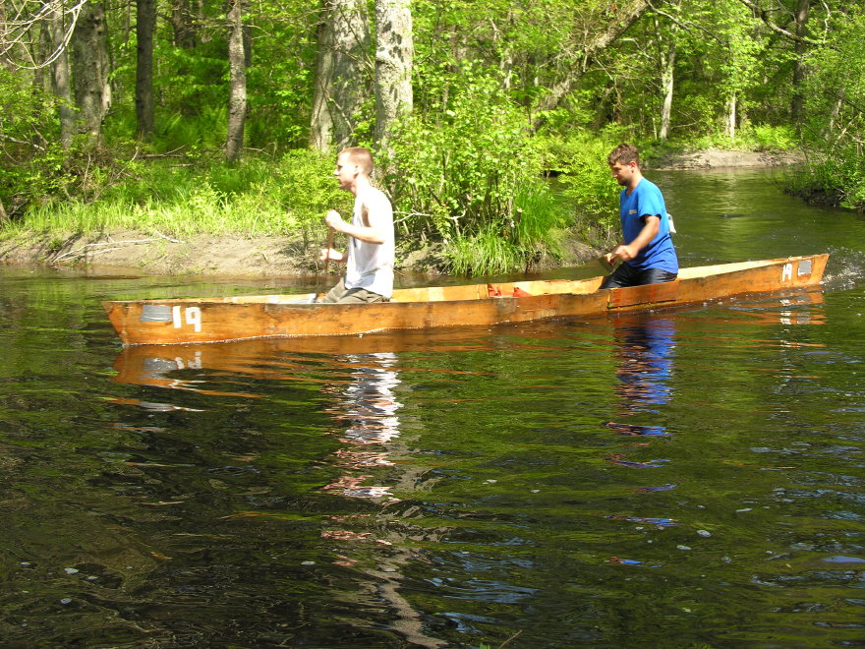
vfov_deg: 27.0
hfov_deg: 35.5
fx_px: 1349
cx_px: 432
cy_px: 324
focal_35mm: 54
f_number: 3.9
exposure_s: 1/125
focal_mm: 13.8
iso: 50
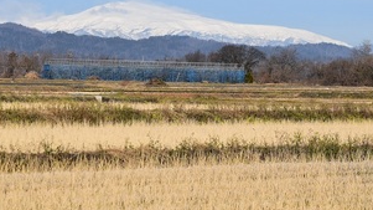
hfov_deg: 9.4
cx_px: 166
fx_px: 2274
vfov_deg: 5.3
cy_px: 78
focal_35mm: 230
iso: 250
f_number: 11
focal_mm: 98
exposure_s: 1/500
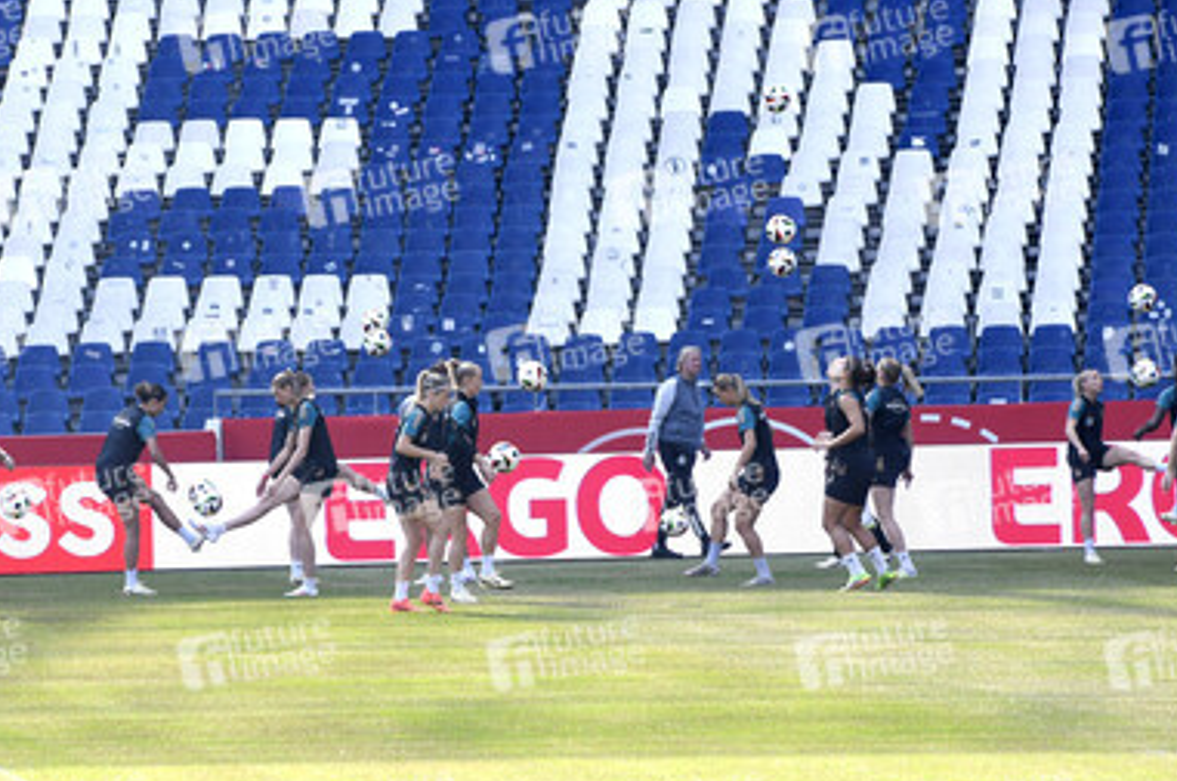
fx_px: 7739
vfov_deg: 5.8
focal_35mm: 237
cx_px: 607
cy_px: 423
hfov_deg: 8.7
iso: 800
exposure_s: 1/1000
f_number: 6.3
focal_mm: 200
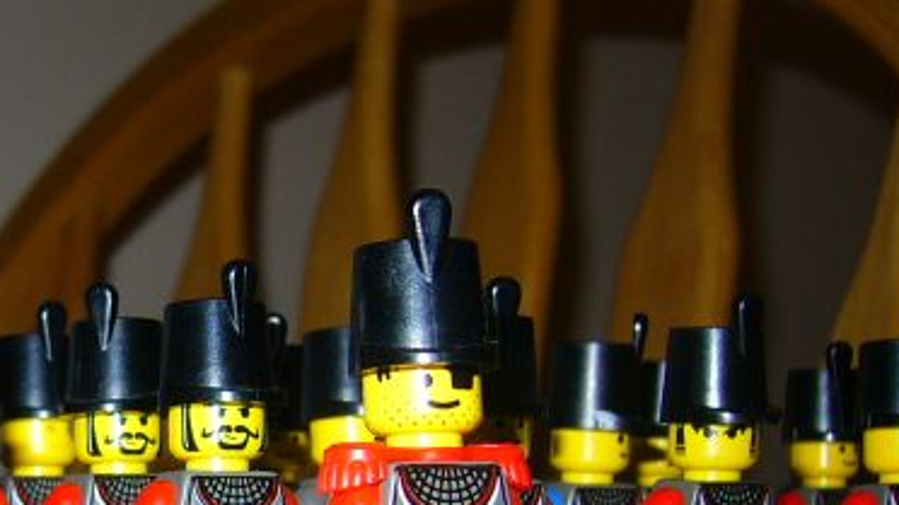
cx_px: 34
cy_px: 476
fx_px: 1954
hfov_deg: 24.9
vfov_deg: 14.5
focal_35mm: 82
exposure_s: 1/60
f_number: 2.8
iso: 64
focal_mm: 5.8
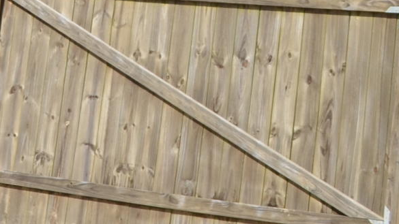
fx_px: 2211
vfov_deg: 5.8
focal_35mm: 209
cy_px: 3
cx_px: -560
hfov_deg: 9.2
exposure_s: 1/200
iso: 100
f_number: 8
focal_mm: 26
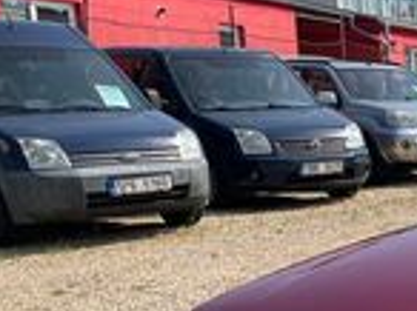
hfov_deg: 19.4
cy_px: 365
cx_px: 645
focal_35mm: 87
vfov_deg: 16.3
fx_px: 1046
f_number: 1.6
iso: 50
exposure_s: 1/2632
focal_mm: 5.1
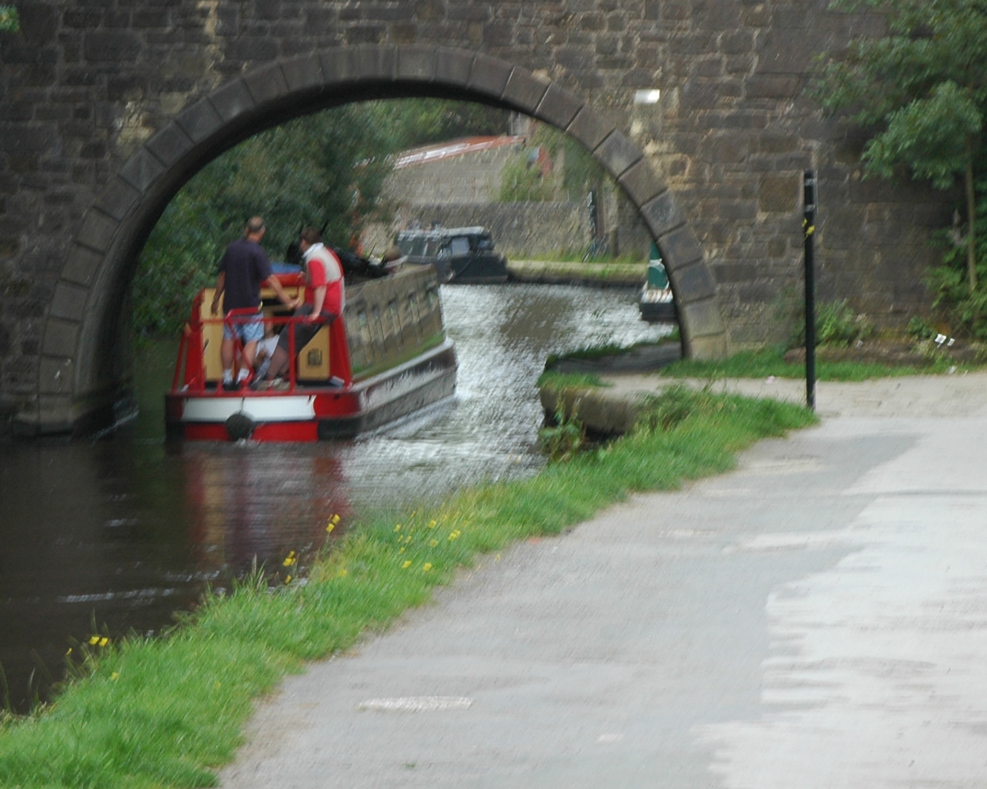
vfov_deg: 8.4
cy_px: 295
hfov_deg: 10.5
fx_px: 5346
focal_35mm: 183
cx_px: 248
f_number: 9
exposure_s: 1/80
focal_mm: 66
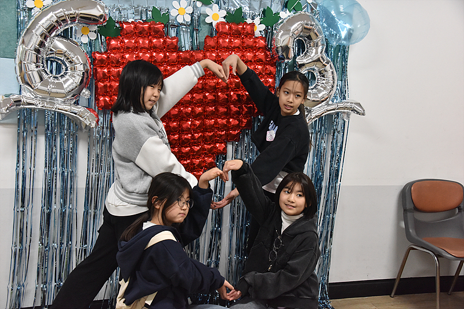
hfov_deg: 41.1
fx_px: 618
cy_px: 154
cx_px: 232
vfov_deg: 28.1
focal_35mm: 48
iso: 4000
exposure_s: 1/125
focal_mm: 48
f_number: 5.6
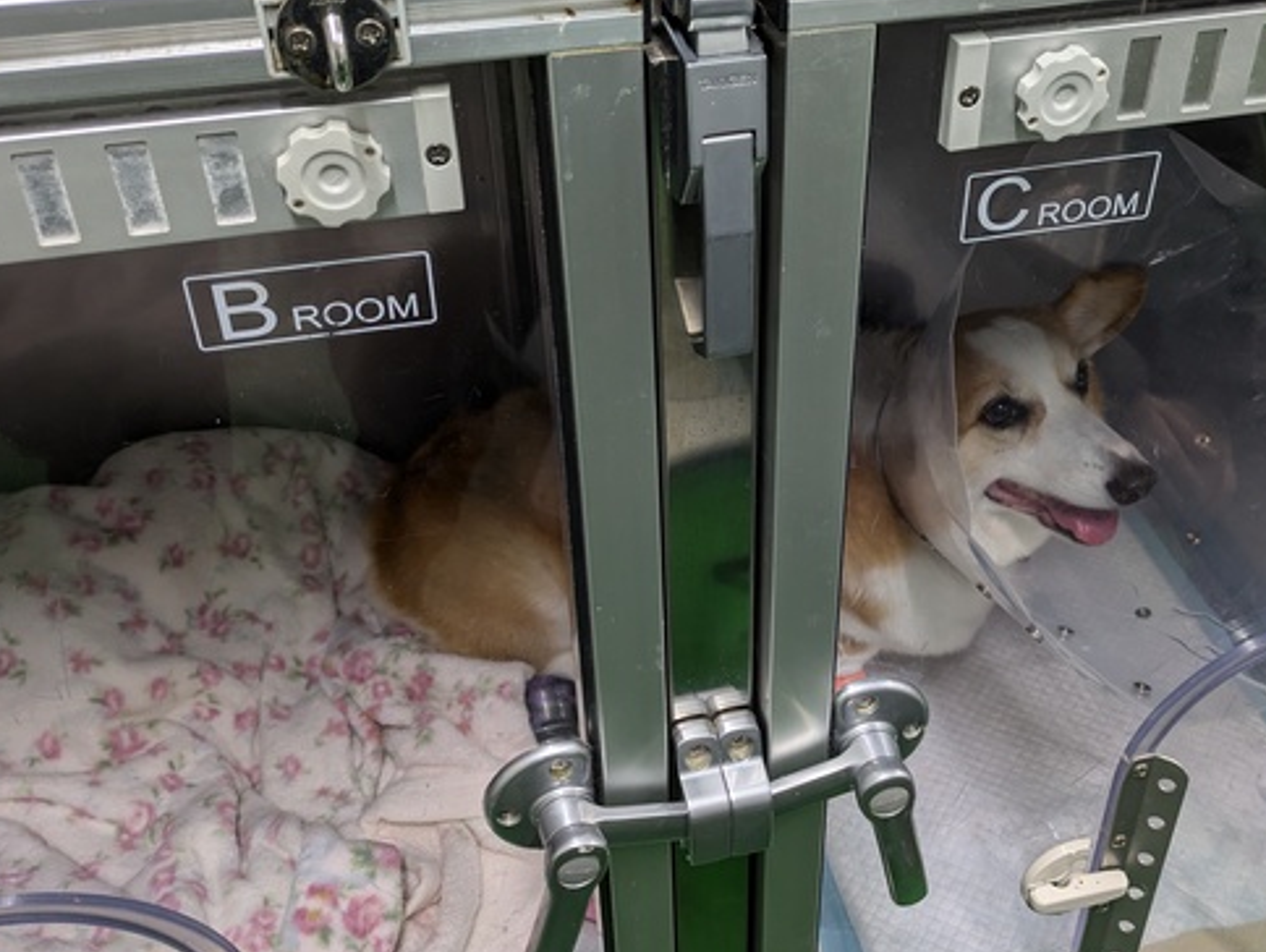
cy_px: 430
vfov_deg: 37.7
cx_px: 761
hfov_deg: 48.6
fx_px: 1391
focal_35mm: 38
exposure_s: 1/50
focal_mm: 5.43
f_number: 1.89
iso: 159
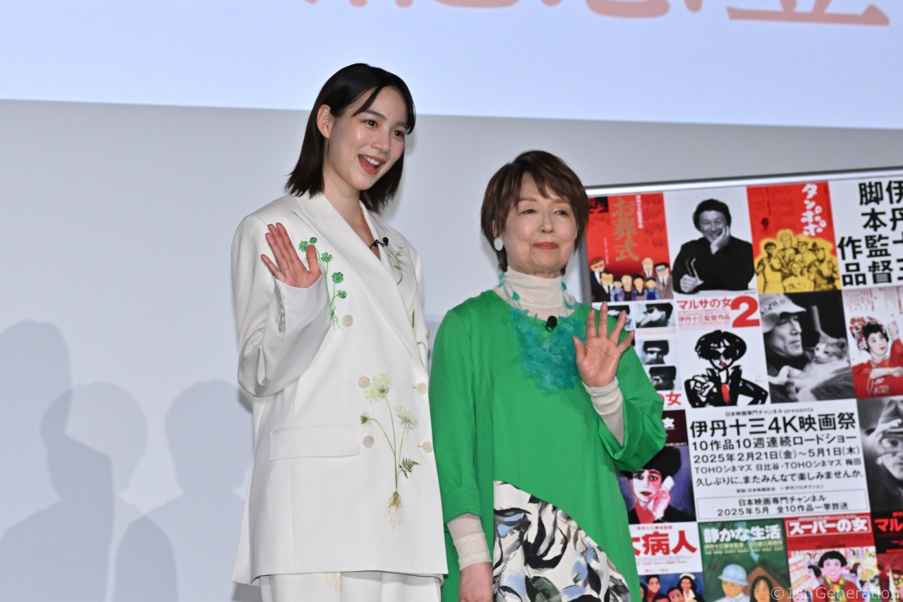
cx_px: 452
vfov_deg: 11.6
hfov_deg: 17.3
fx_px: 2959
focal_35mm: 118
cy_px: 301
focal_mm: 79
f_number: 4
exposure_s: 1/200
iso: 2500
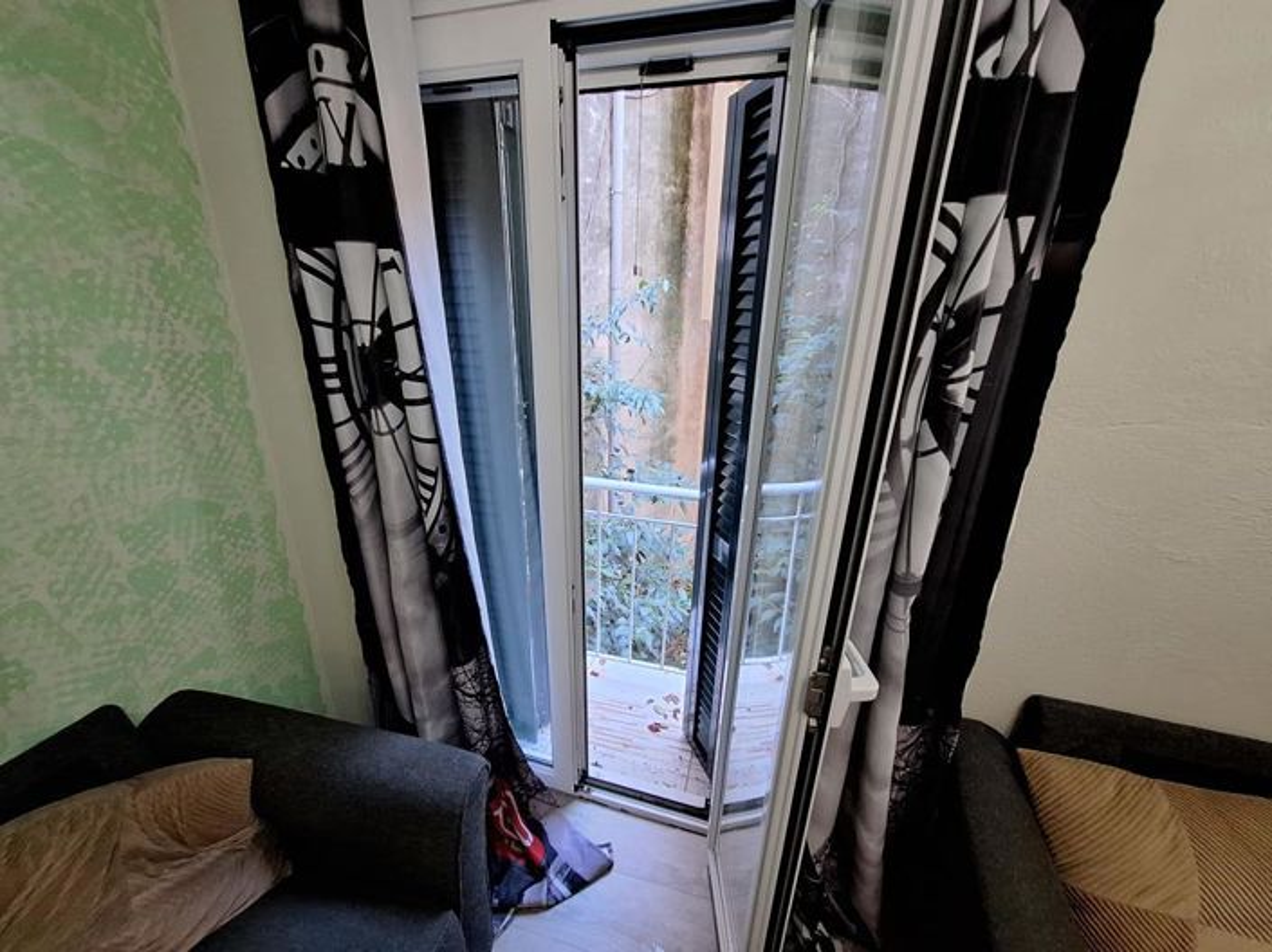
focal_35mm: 13
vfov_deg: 89.9
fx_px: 477
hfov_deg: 106.2
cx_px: 636
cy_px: 476
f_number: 2.2
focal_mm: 1.74
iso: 250
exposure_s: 1/25
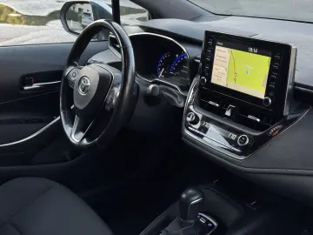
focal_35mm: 48
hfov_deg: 39.7
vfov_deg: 30.3
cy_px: 118
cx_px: 156
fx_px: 434
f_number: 1.78
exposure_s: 1/107
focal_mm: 6.76
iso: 100
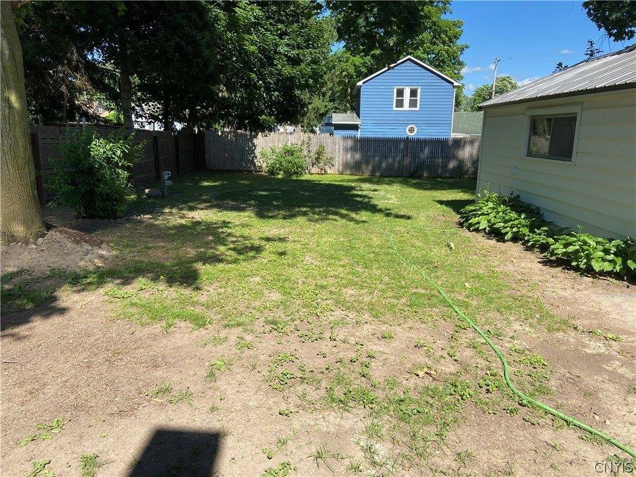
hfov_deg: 67.3
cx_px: 318
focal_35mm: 26
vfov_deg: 53.1
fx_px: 478
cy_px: 238
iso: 32
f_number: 1.8
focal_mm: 4.25
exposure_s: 1/1653
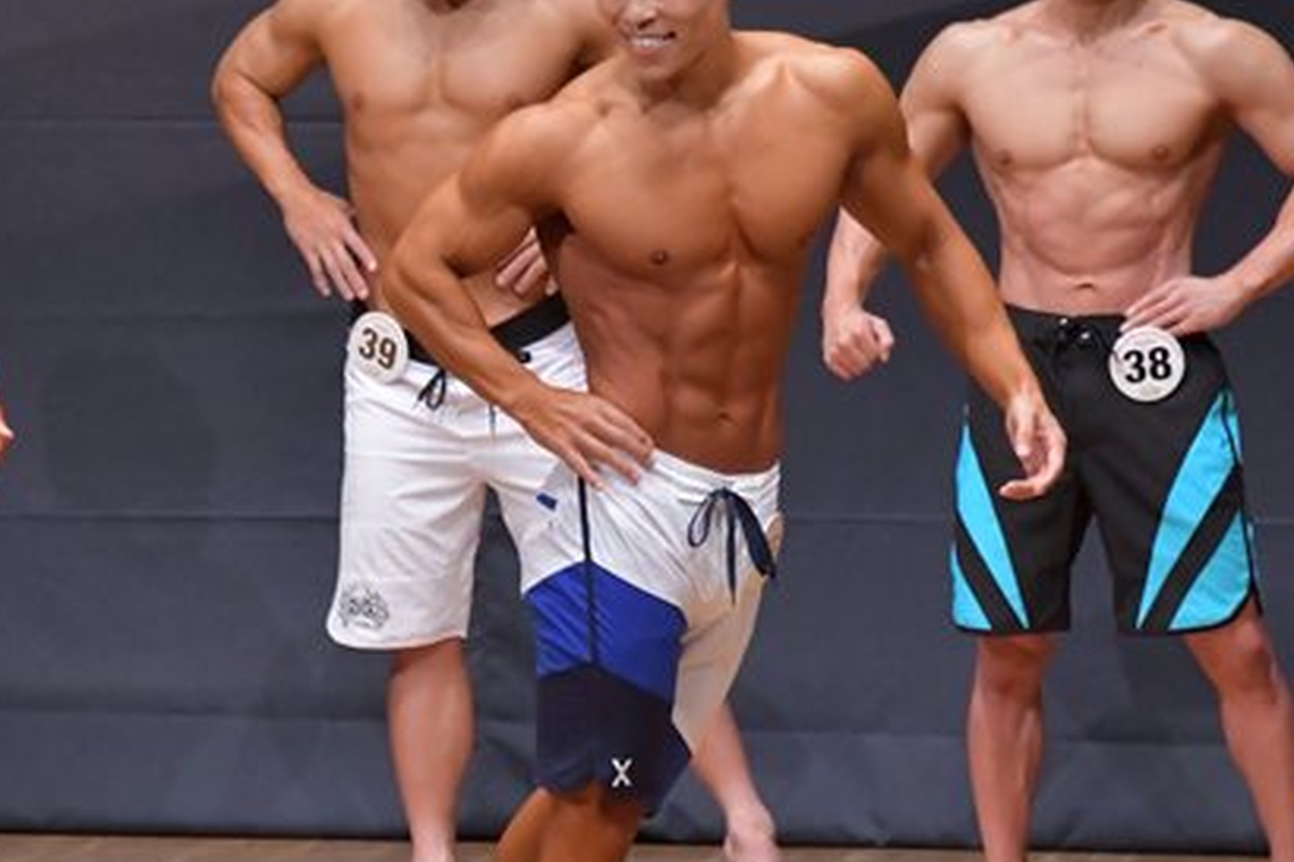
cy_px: 559
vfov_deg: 2.5
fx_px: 19365
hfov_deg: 3.8
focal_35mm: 539
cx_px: 245
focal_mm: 190
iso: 6400
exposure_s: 1/400
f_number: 5.6
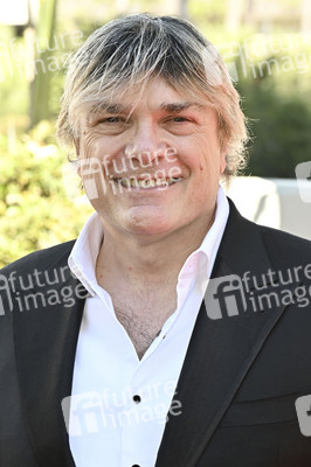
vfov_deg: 16.5
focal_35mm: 124
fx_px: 1609
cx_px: 156
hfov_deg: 11.0
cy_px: 234
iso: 500
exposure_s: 1/320
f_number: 5.6
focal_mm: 83
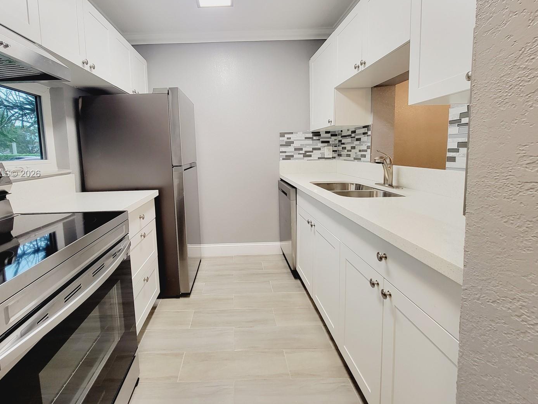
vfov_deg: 81.3
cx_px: 230
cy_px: 174
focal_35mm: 15
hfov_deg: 97.5
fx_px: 233
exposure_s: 1/60
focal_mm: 2.2
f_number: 2.2
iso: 160
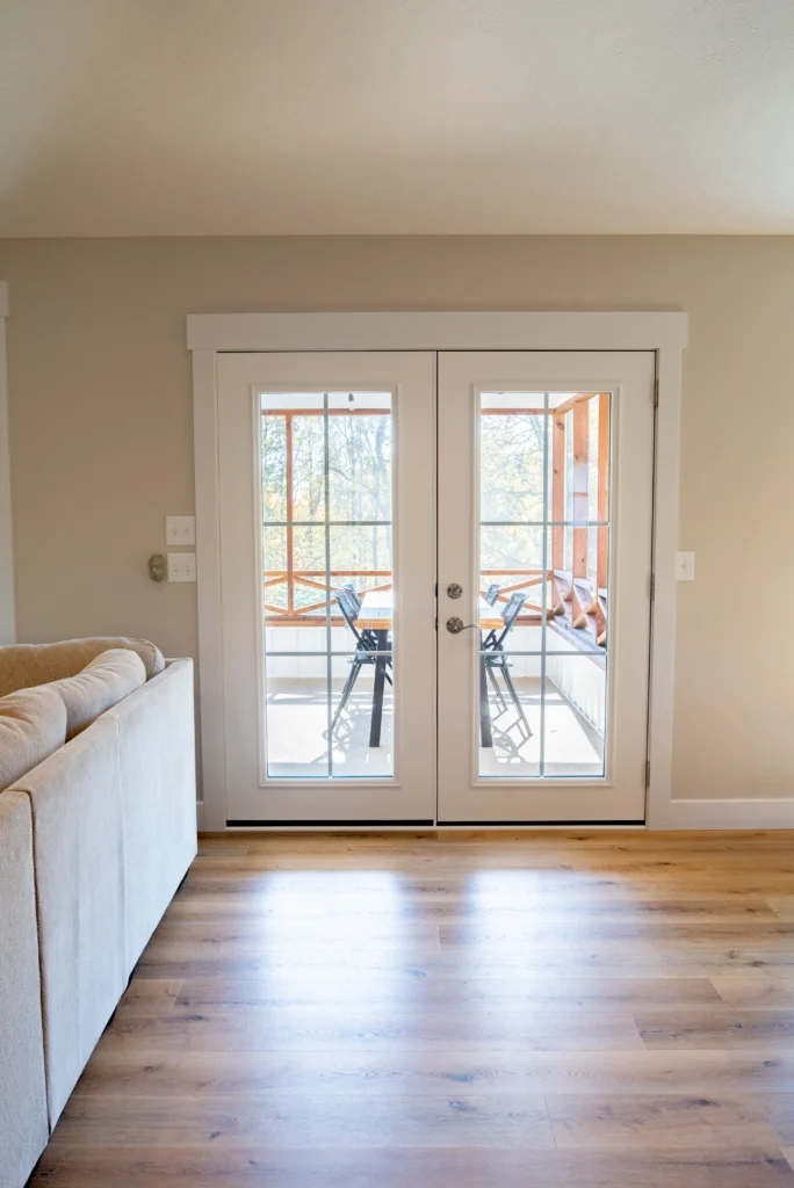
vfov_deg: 63.6
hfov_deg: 45.0
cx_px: 397
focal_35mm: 29
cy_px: 594
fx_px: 958
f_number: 7.1
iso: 400
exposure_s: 1/125
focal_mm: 29
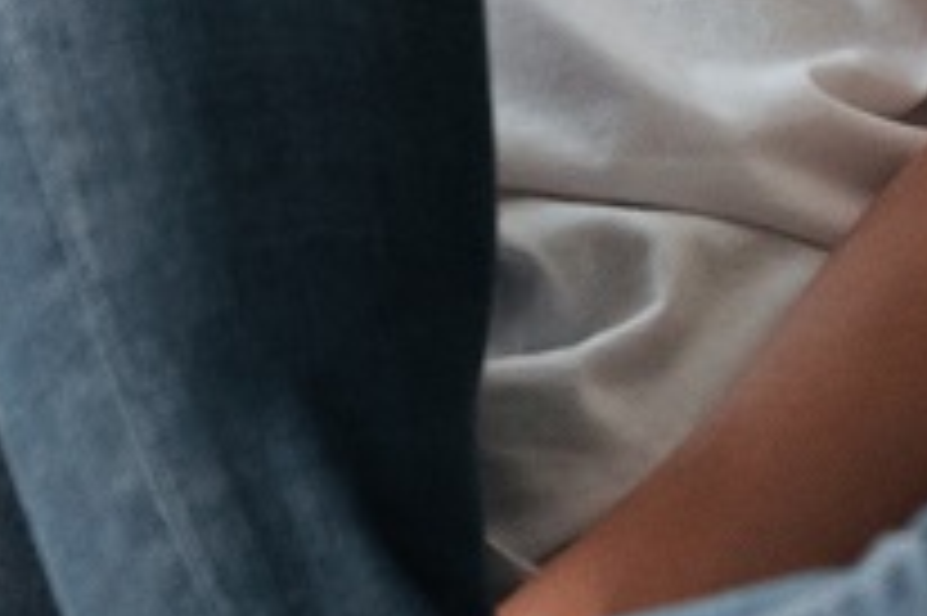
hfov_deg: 8.4
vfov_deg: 5.5
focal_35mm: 245
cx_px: 648
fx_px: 6304
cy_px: -414
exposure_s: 1/200
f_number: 3.2
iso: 1600
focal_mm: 42
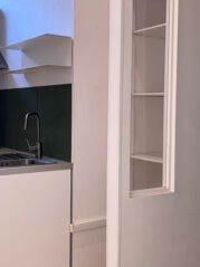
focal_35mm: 50
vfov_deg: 38.2
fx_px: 386
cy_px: 125
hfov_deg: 29.0
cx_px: 80
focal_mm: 3.99
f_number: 1.8
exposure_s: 1/102
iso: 40
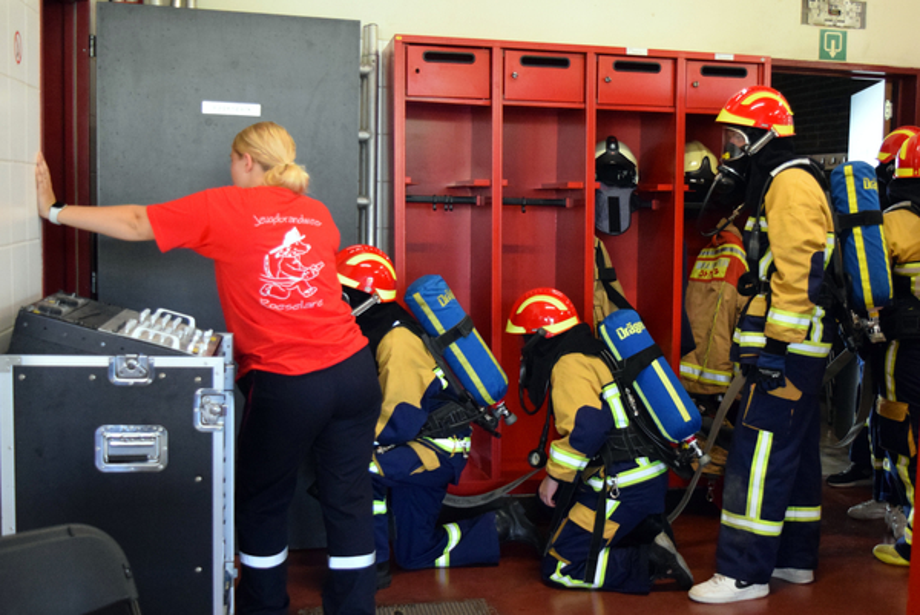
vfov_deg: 36.9
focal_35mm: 36
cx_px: 460
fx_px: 921
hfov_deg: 53.1
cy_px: 308
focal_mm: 24
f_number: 4
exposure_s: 1/200
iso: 3200
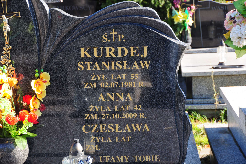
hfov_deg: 16.7
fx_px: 839
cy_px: 82
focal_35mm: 123
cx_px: 123
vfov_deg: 11.1
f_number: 7.1
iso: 320
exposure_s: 1/200
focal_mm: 82
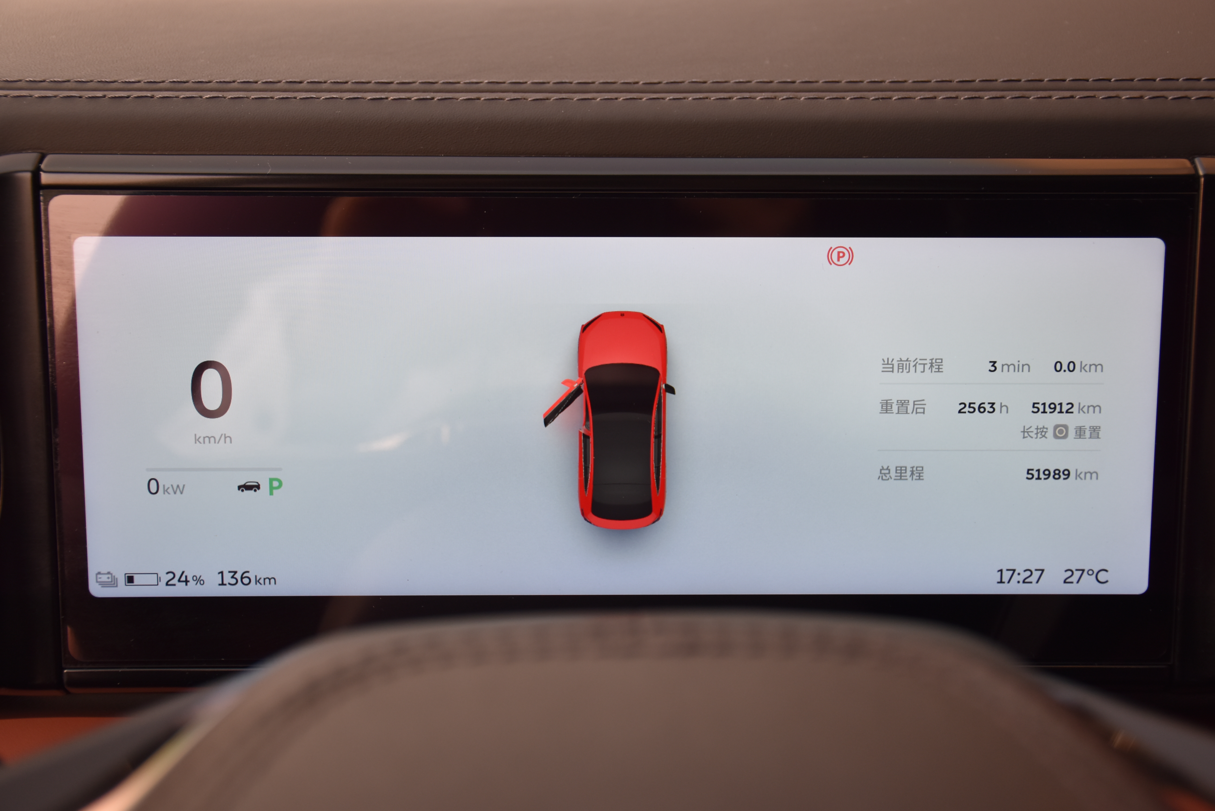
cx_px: 608
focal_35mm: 48
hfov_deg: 41.1
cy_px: 406
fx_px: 1620
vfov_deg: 28.1
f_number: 5
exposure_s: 1/100
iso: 400
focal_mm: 32
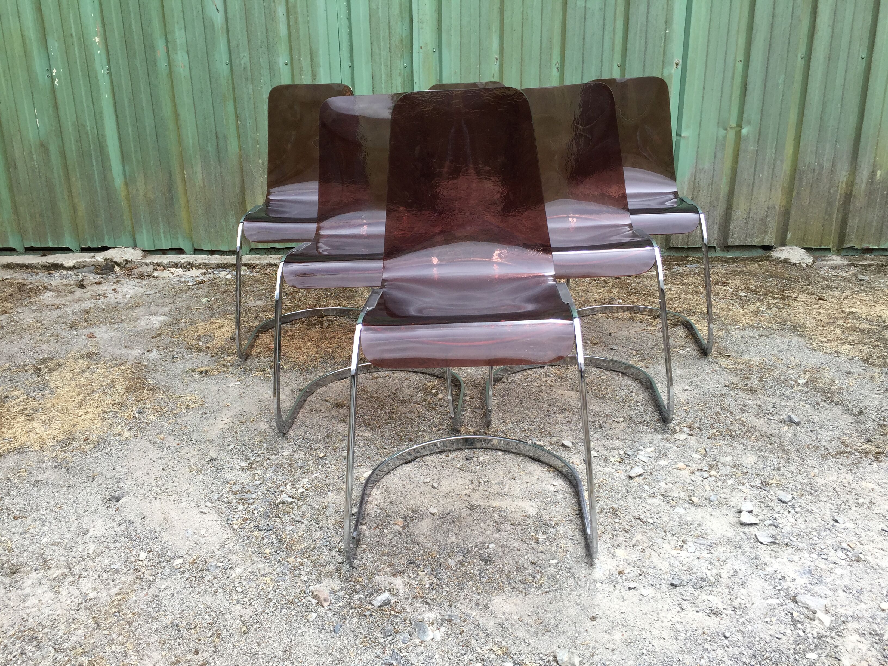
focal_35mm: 29
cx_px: 444
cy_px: 333
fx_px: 744
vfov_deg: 48.2
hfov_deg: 61.7
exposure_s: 1/565
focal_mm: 4.15
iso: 32
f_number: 2.2
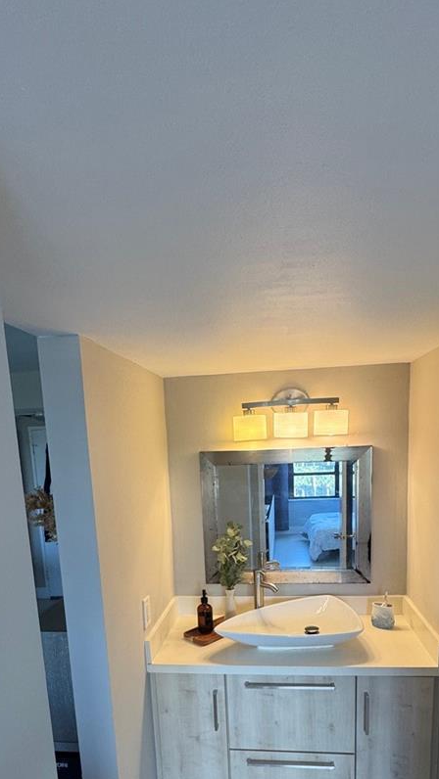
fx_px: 476
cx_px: 227
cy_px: 524
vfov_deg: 76.0
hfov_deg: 49.5
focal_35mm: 23
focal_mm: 2.22
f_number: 2.2
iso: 125
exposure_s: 1/120
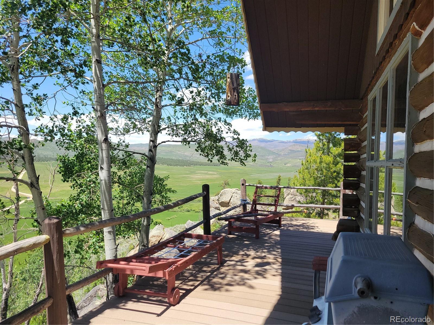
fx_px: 326
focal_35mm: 26
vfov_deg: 53.1
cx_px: 217
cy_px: 162
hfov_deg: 67.3
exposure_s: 1/1044
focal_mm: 5.4
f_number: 1.8
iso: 40
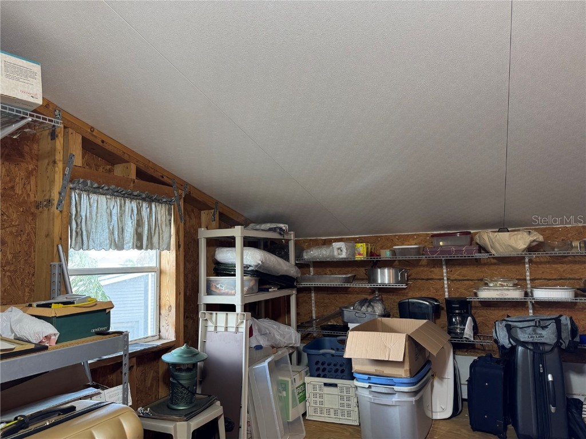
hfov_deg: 71.6
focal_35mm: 24
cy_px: 220
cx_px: 293
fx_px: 406
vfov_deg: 56.8
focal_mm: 6.76
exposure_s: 1/60
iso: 200
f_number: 1.78
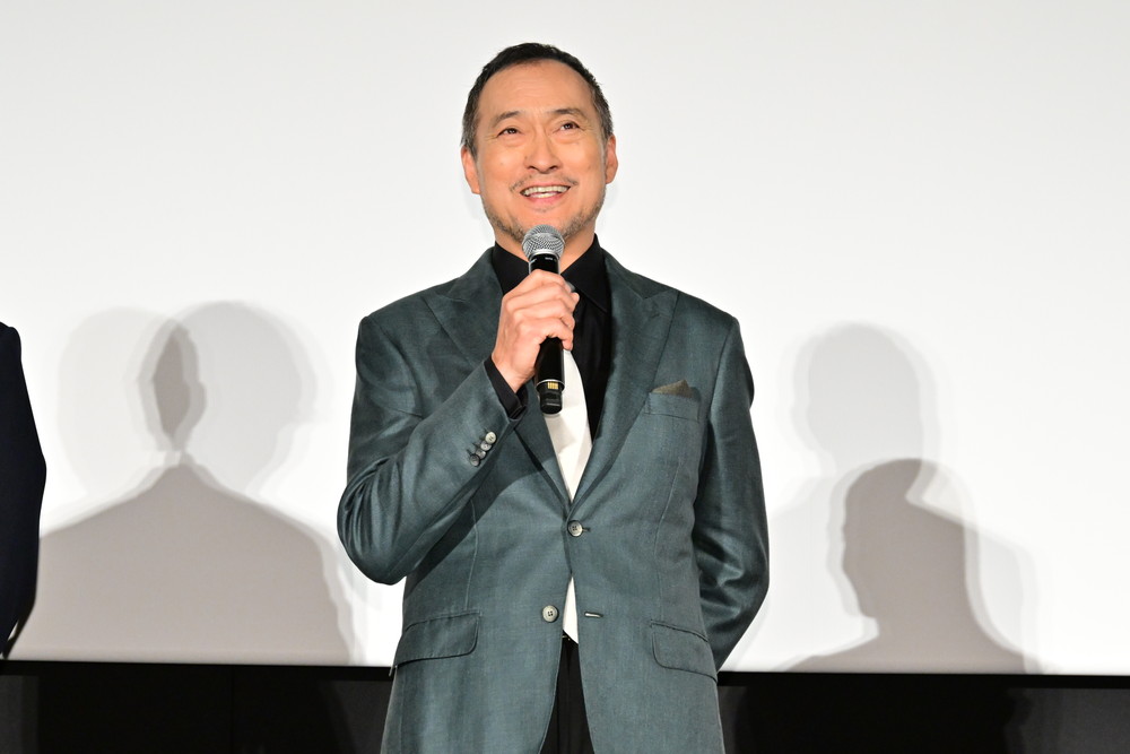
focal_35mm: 135
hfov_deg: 15.2
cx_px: 565
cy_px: 377
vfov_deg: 10.2
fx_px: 4238
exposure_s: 1/200
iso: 3200
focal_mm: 90
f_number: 6.3
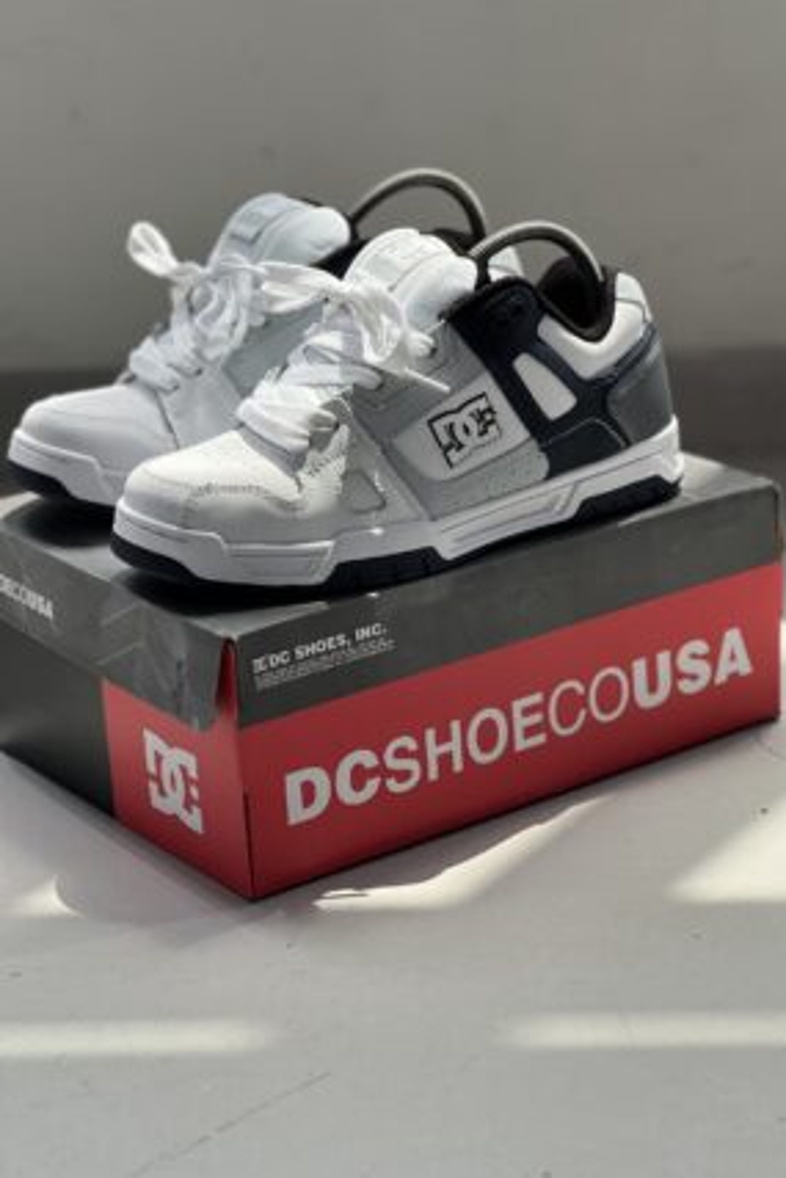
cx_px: 359
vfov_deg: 25.1
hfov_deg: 16.9
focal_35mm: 81
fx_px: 2650
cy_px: 588
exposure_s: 1/121
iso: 64
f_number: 2.8
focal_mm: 9
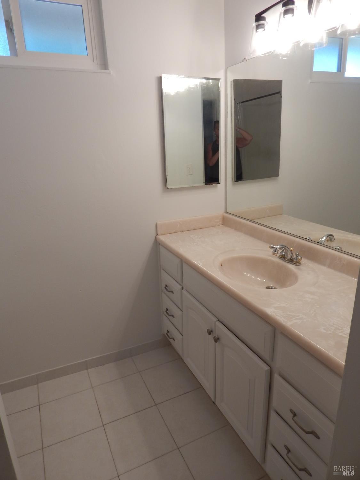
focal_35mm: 22
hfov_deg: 61.1
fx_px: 305
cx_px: 180
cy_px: 240
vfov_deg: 76.4
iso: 125
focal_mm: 4
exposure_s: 1/80
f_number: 3
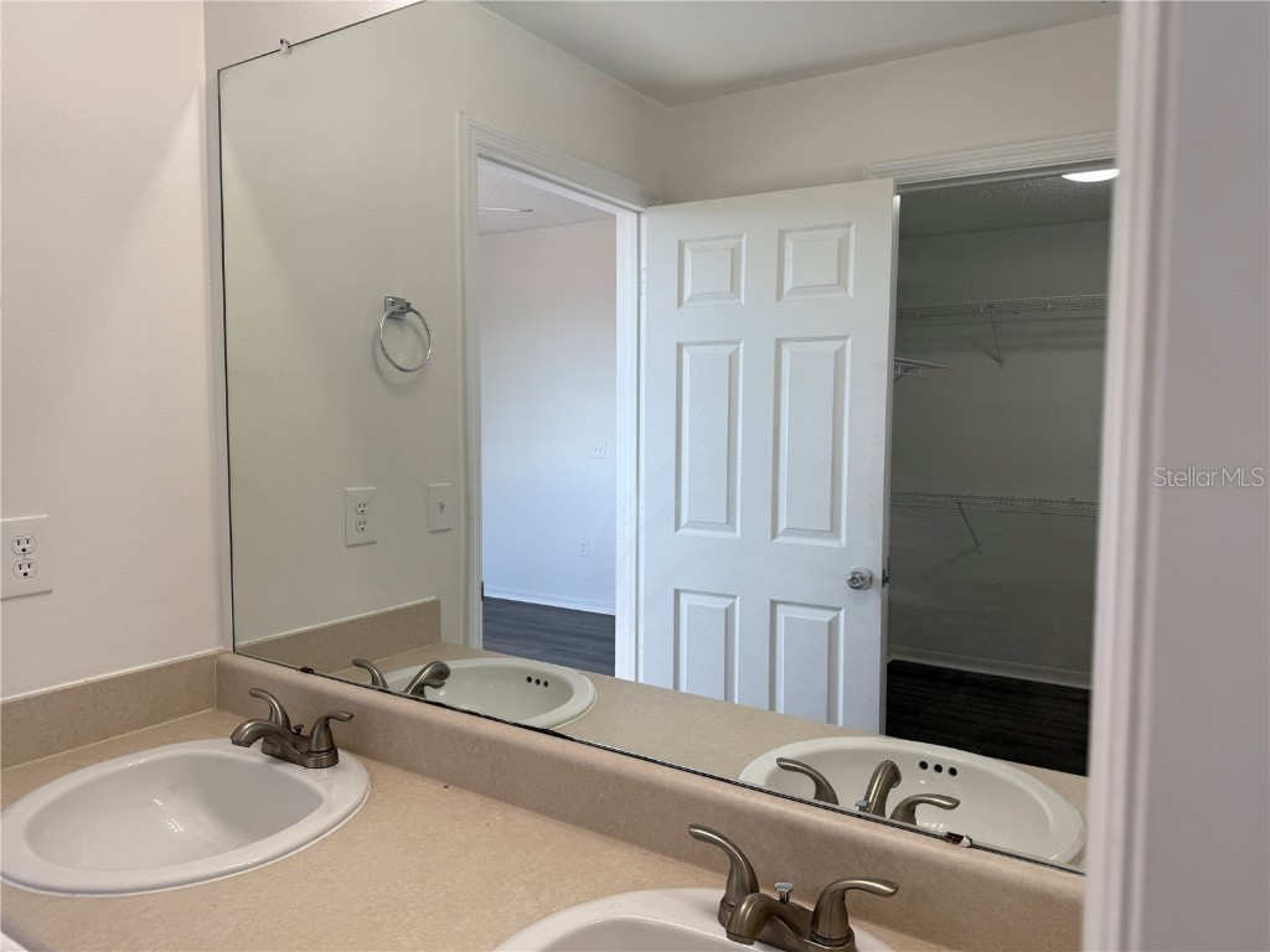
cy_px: 476
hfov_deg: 71.6
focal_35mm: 24
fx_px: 881
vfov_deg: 56.8
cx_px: 635
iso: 64
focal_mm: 6.76
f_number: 1.78
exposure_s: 1/166
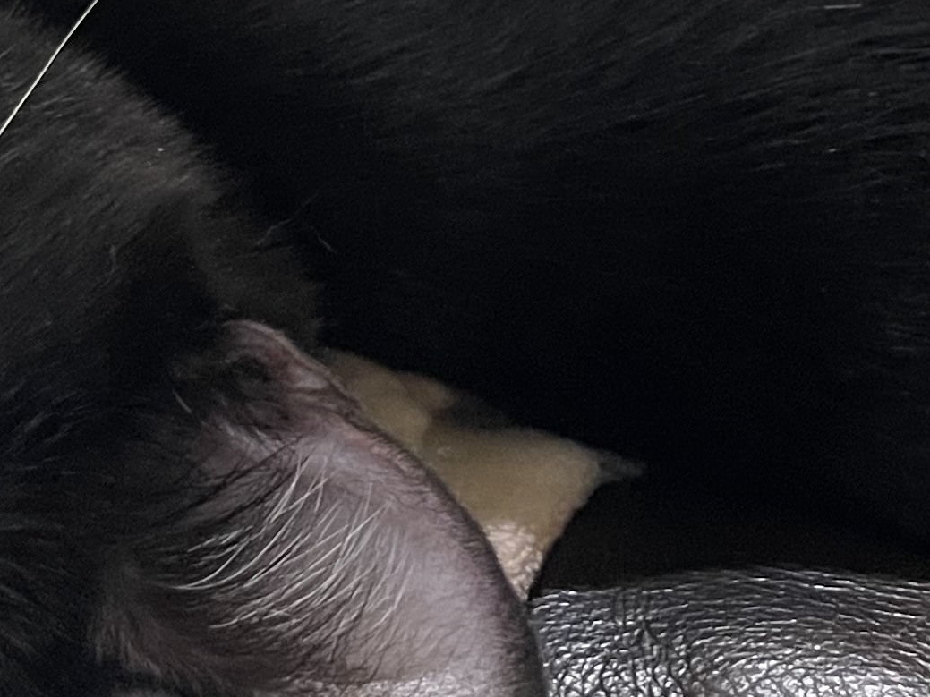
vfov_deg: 15.0
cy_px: 17
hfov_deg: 20.2
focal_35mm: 97
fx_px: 2606
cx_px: 531
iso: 400
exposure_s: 1/60
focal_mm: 5.1
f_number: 1.6
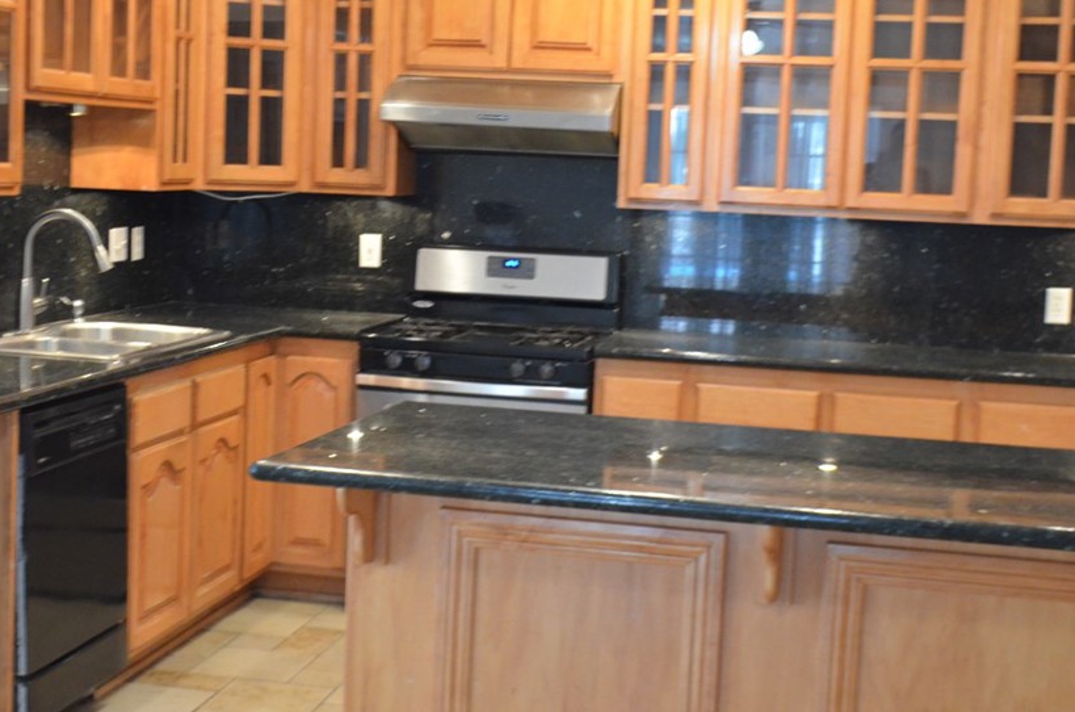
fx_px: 1787
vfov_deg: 22.5
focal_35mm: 60
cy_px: 378
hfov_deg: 33.4
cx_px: 478
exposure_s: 1/30
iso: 2800
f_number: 4.8
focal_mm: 32
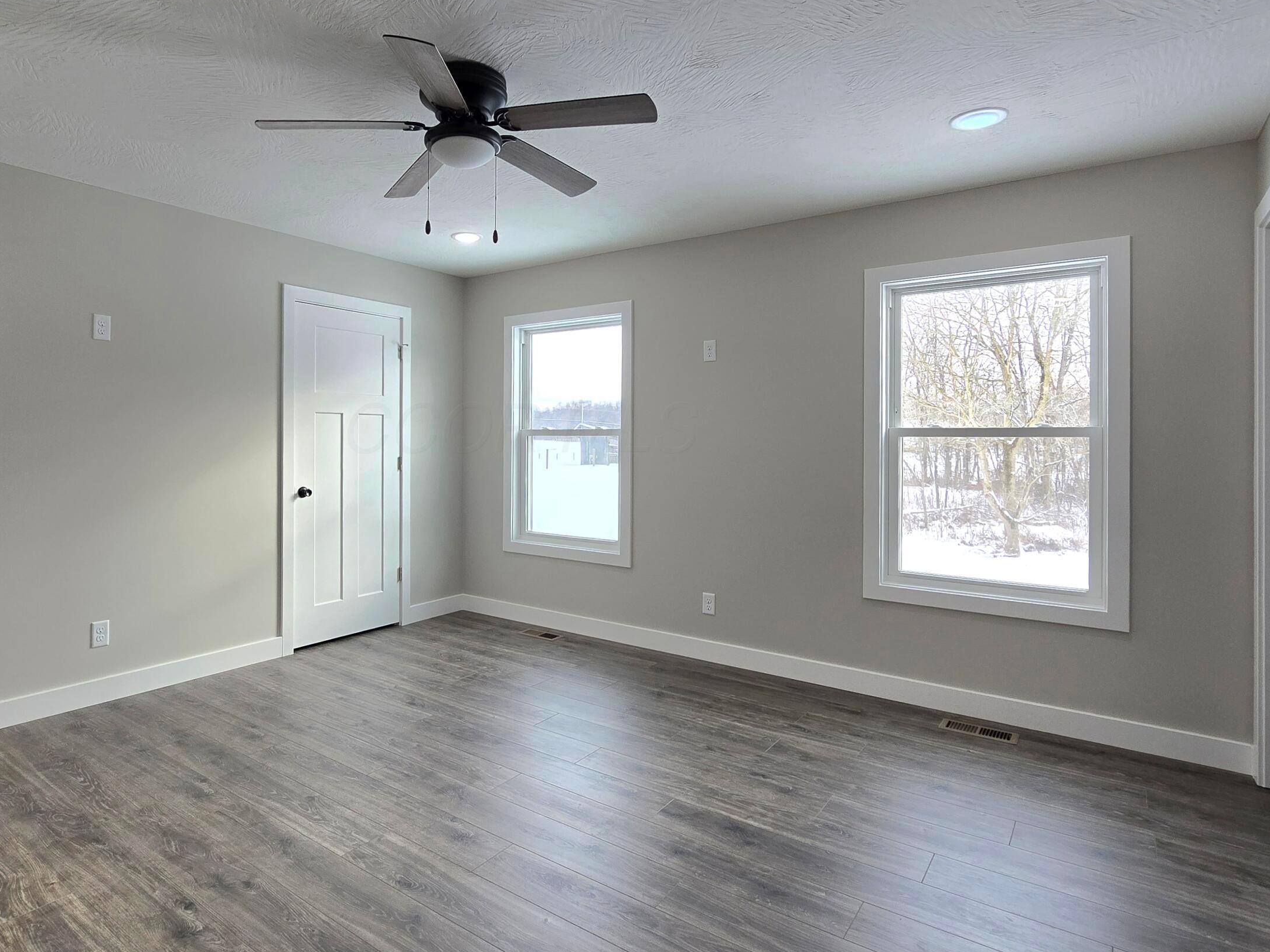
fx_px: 660
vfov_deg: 71.4
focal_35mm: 18
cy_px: 427
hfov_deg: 86.9
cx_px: 522
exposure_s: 1/120
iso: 50
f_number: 2.2
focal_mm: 2.2
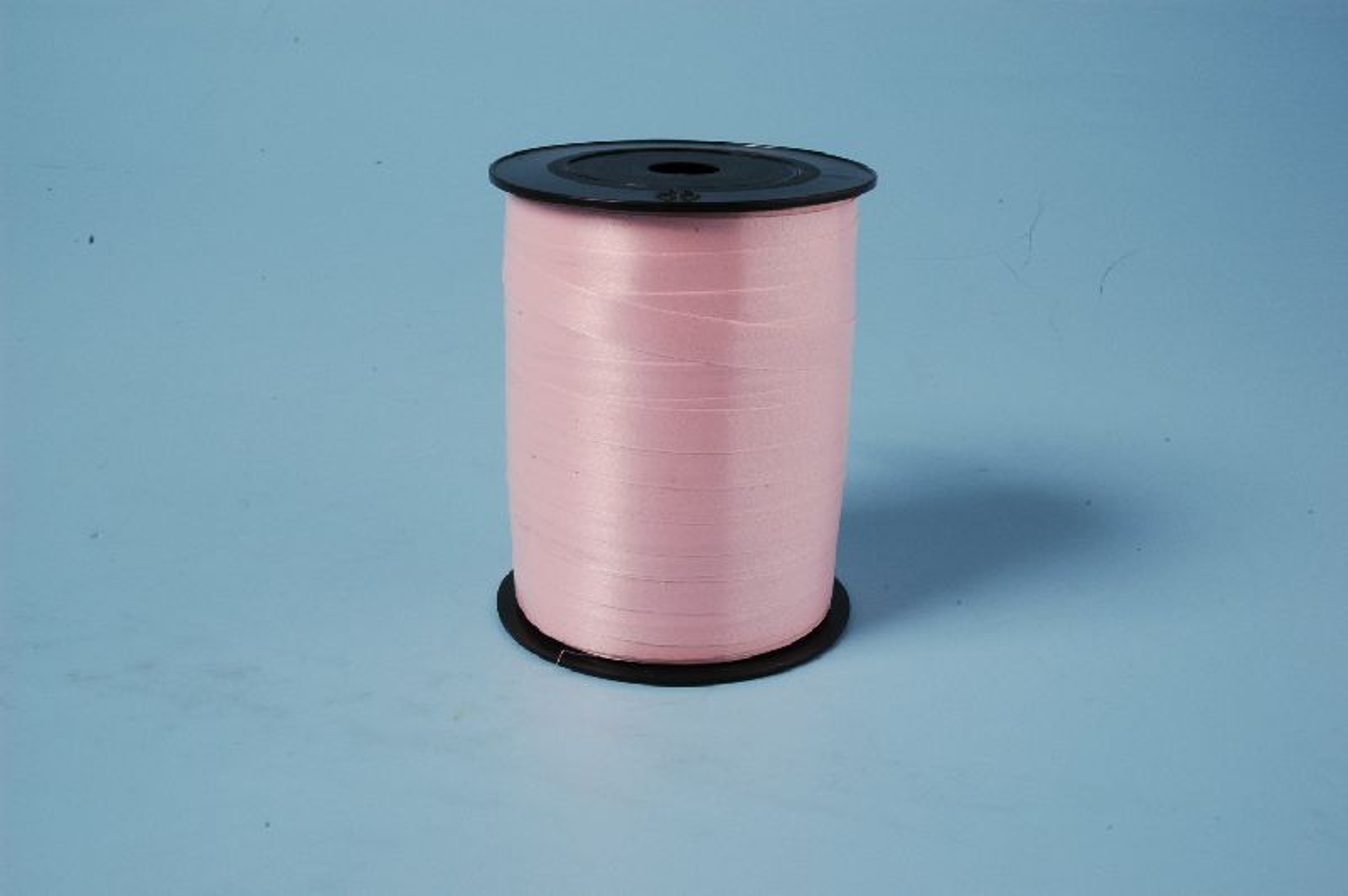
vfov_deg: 31.8
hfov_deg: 46.4
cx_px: 674
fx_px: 1571
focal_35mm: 42
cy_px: 448
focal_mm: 28
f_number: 22
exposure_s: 1/800
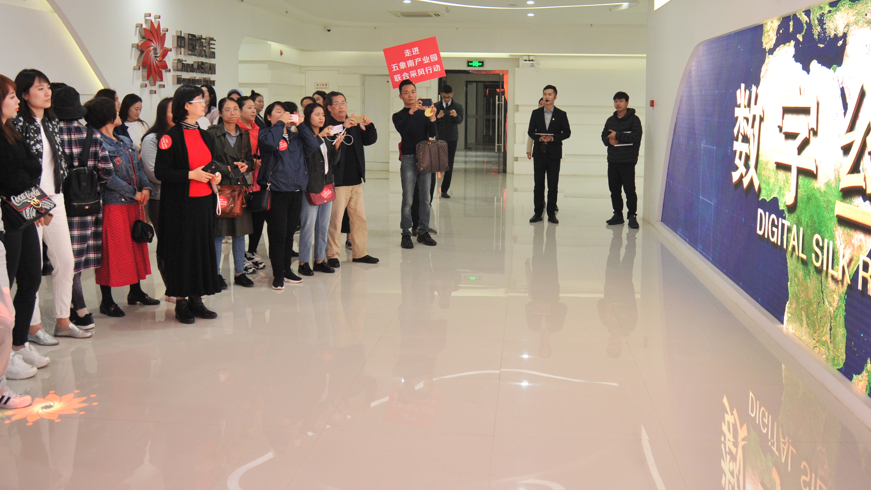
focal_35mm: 35
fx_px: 808
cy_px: 140
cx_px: 488
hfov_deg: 56.5
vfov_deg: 33.2
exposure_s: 1/100
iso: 2000
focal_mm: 24
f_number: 4
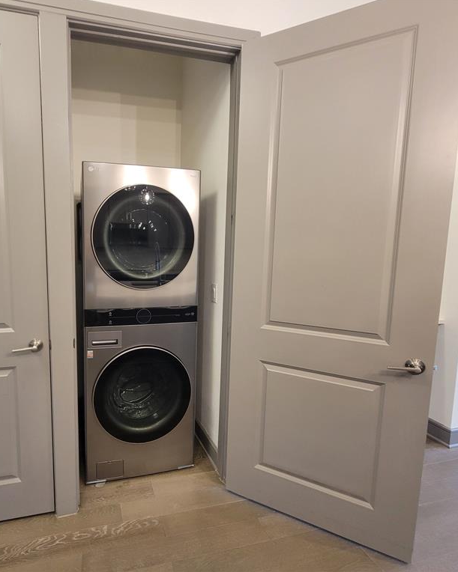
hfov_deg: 75.0
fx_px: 288
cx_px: 159
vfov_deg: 89.6
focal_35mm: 17
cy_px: 285
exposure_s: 1/30
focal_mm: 2.2
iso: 320
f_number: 2.2
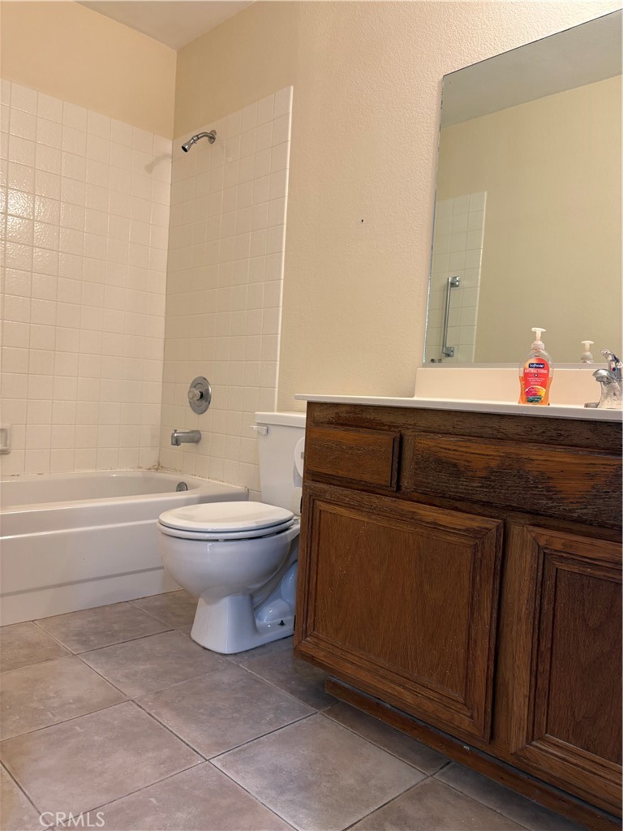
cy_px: 416
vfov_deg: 67.3
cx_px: 312
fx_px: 624
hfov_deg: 53.1
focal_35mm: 26
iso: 80
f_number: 1.6
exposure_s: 1/60
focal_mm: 5.96
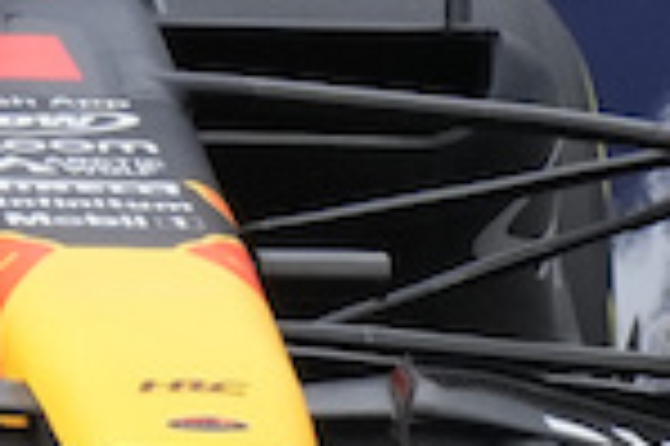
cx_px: -207
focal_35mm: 2827
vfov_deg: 0.5
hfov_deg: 0.7
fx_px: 52555
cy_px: -65
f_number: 8
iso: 1000
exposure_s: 1/2000
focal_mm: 400
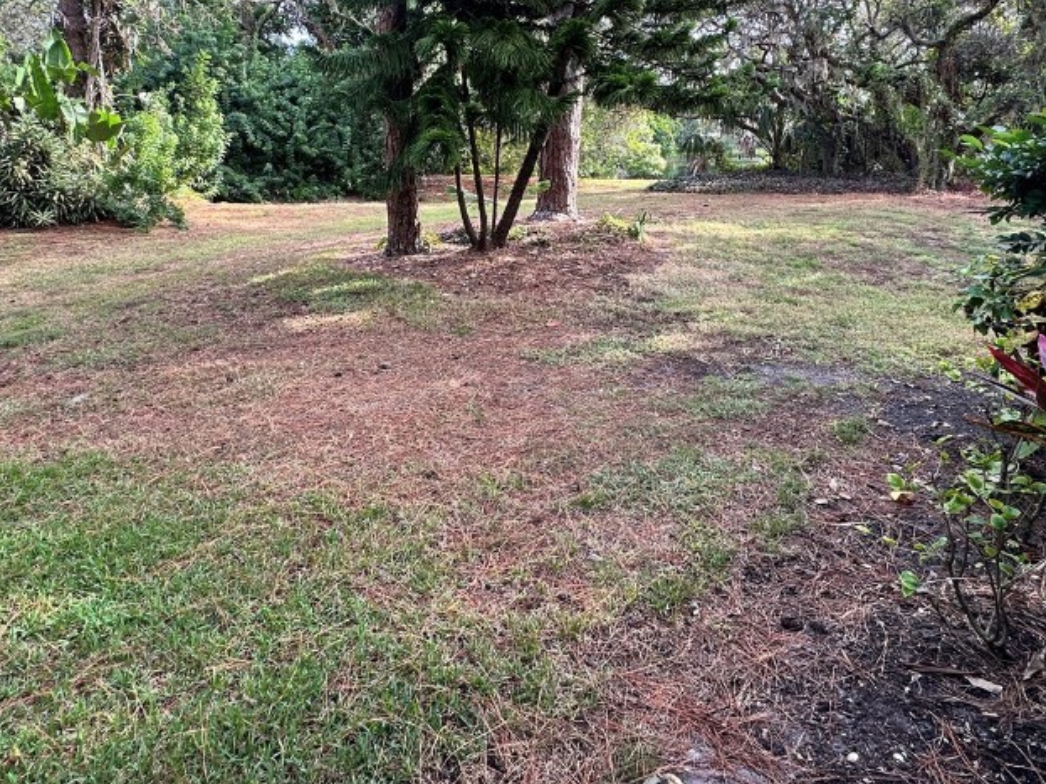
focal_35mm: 23
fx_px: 695
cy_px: 280
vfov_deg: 57.9
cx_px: 489
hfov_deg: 73.8
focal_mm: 2.22
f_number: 2.2
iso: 40
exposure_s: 1/99
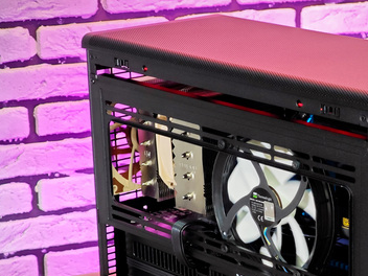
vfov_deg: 11.5
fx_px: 1361
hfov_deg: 15.3
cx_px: 281
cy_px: 225
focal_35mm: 128
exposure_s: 1/274
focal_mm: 12.28
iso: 400
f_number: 1.8
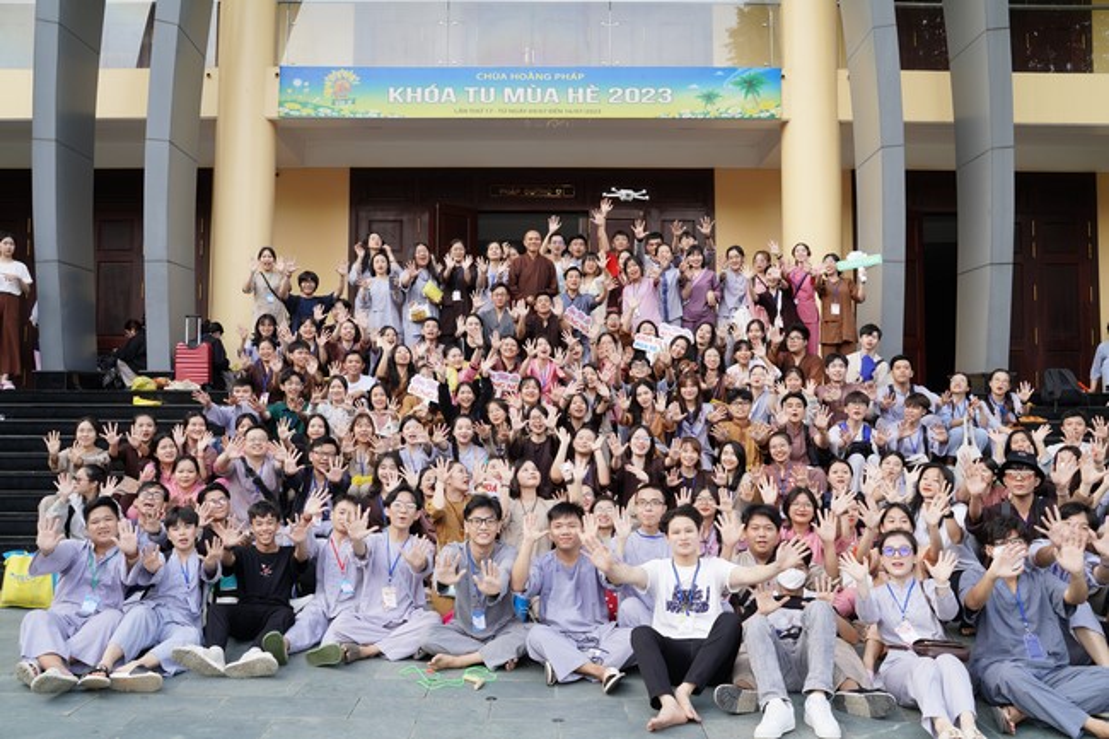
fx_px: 955
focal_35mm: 31
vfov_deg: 42.3
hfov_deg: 60.3
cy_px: 370
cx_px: 554
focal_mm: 31
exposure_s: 1/250
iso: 400
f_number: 5
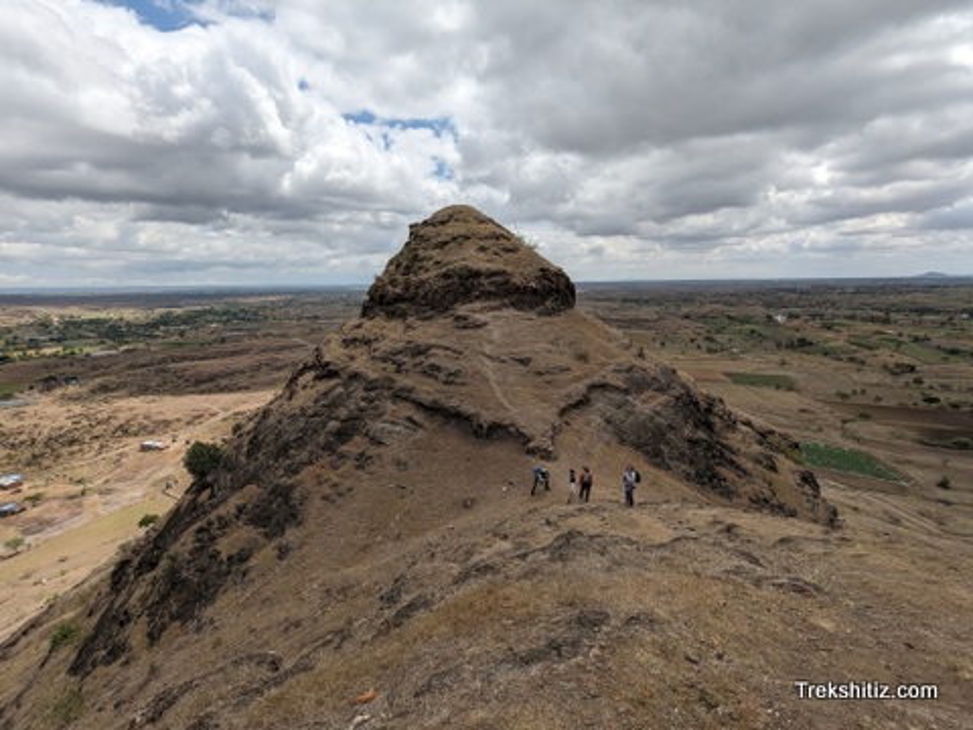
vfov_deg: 78.1
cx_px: 486
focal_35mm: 16
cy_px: 365
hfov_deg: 94.5
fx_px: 450
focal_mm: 2.35
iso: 47
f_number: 2.2
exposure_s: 1/2732
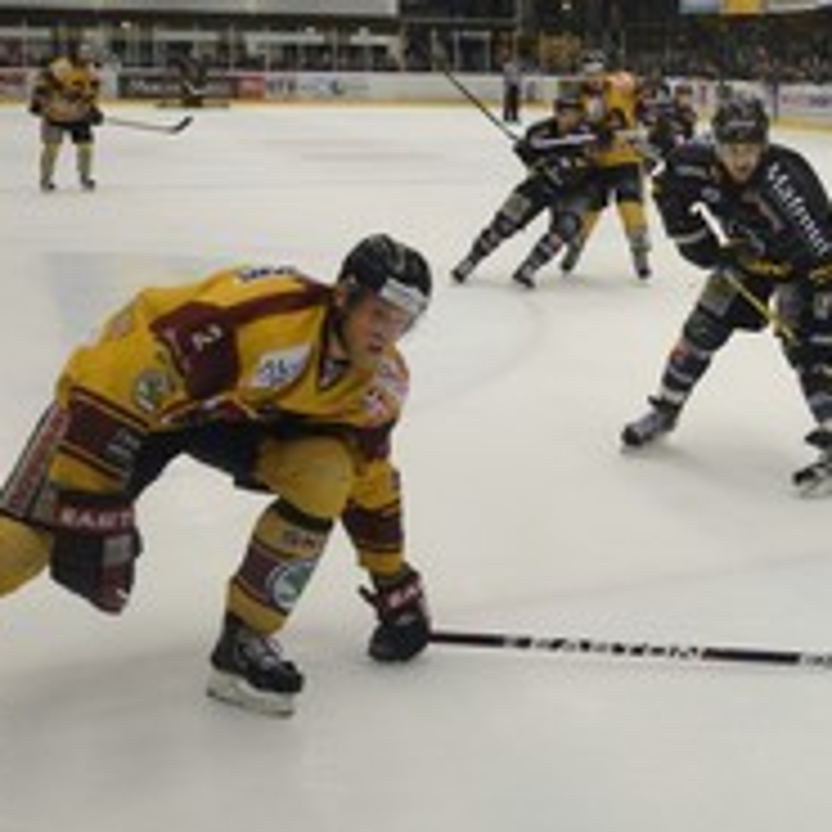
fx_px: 1468
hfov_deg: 30.0
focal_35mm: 54
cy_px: 270
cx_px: 778
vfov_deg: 31.4
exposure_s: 1/800
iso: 3200
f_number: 5
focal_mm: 28
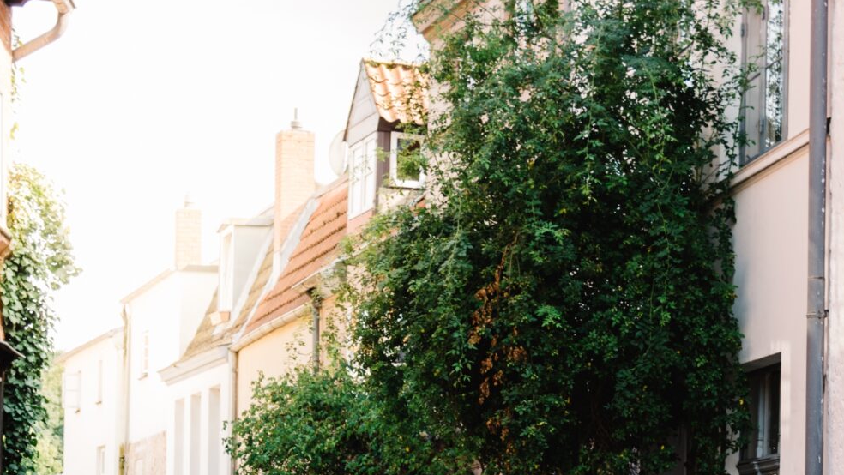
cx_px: 499
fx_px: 2440
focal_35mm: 109
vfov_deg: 11.0
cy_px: 523
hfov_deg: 19.6
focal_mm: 40
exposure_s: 1/100
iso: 100
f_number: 4.5
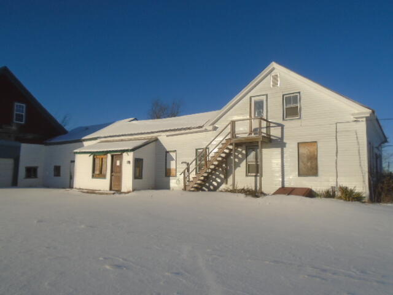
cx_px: 196
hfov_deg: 67.3
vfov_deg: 53.1
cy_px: 148
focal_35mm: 26
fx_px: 295
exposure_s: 1/400
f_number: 8
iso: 100
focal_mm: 4.6
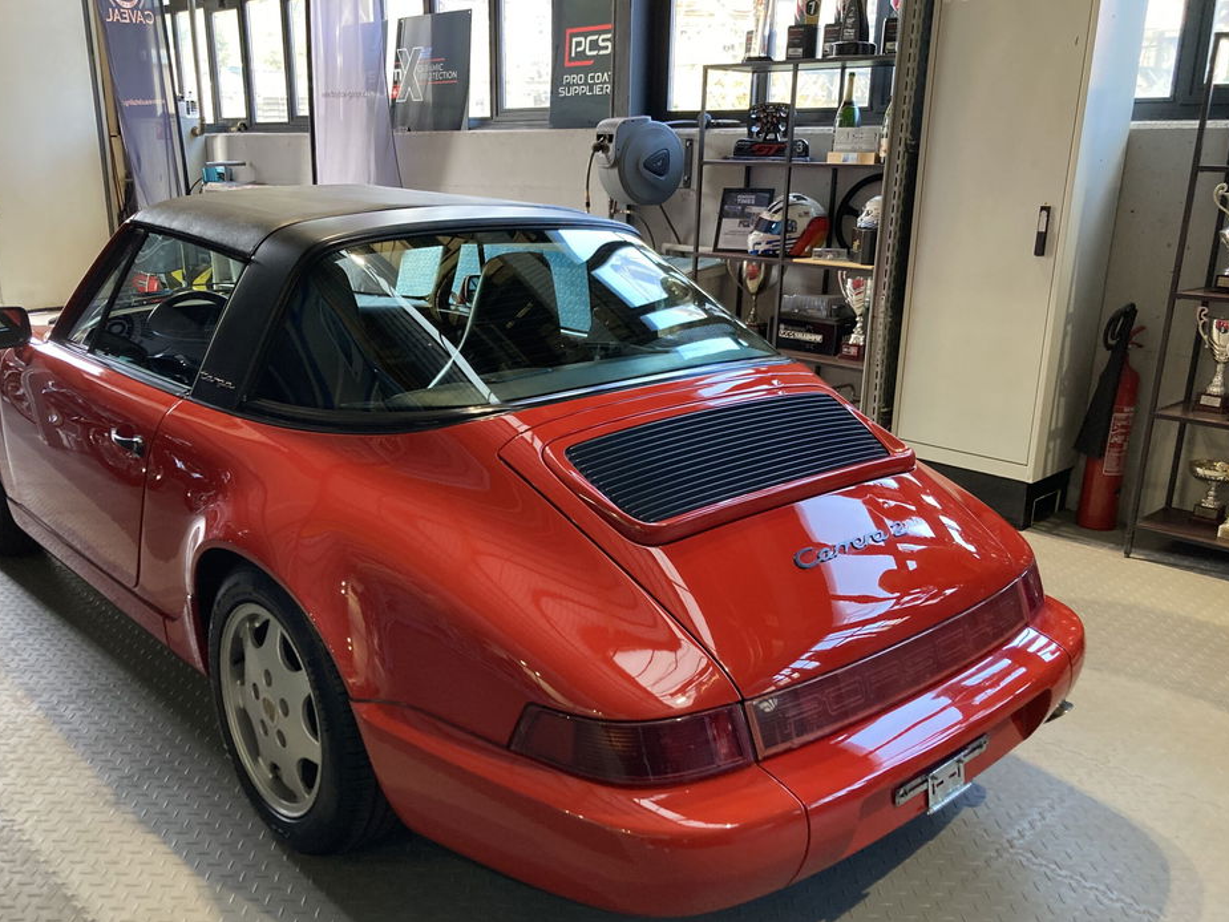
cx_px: 555
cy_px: 500
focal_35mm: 31
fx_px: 1101
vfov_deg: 45.4
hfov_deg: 58.2
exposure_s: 1/50
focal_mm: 3.99
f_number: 1.8
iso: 160
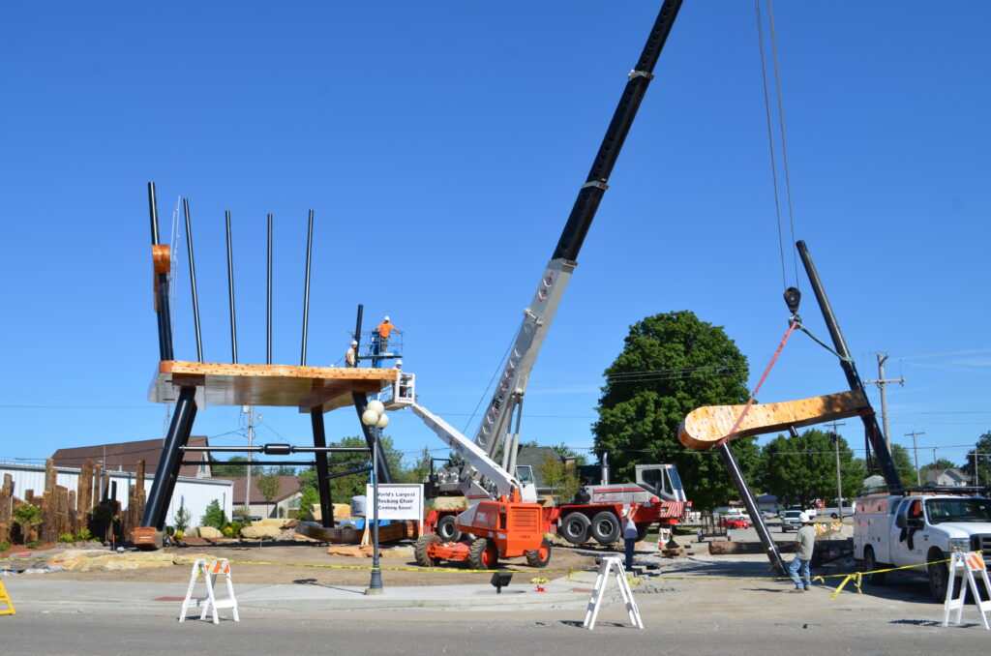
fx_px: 906
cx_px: 496
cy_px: 328
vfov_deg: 39.8
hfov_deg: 57.3
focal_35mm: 33
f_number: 8
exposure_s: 1/250
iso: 100
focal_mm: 22
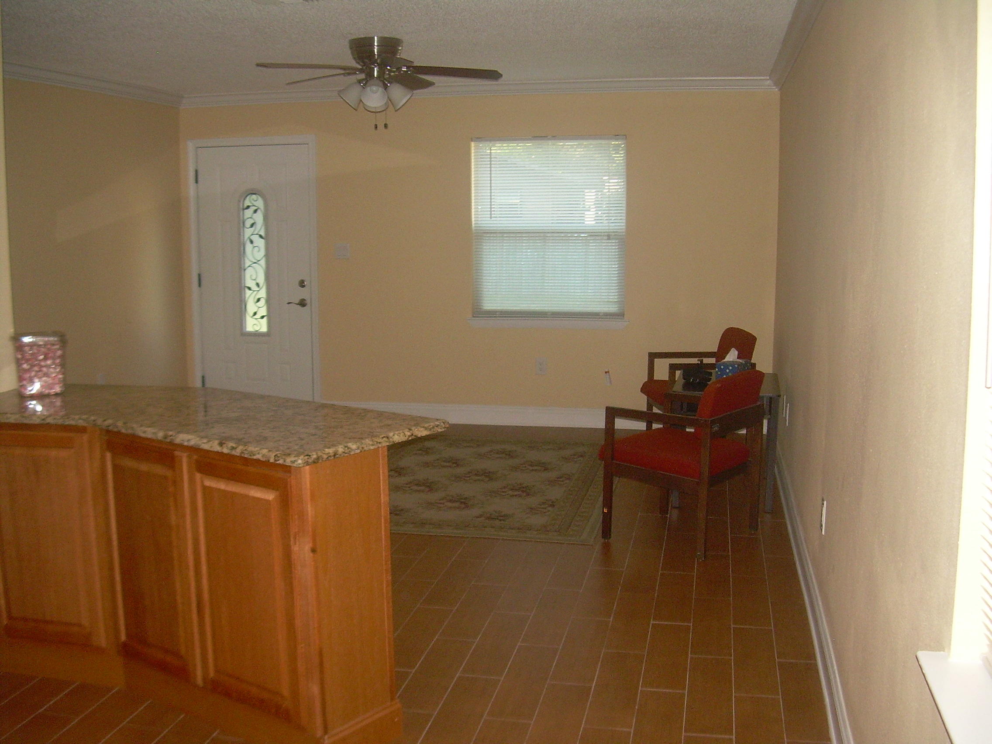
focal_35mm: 38
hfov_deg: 49.0
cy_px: 372
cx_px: 496
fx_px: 1089
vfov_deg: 37.7
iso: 200
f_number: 2.8
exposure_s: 1/60
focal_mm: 6.3
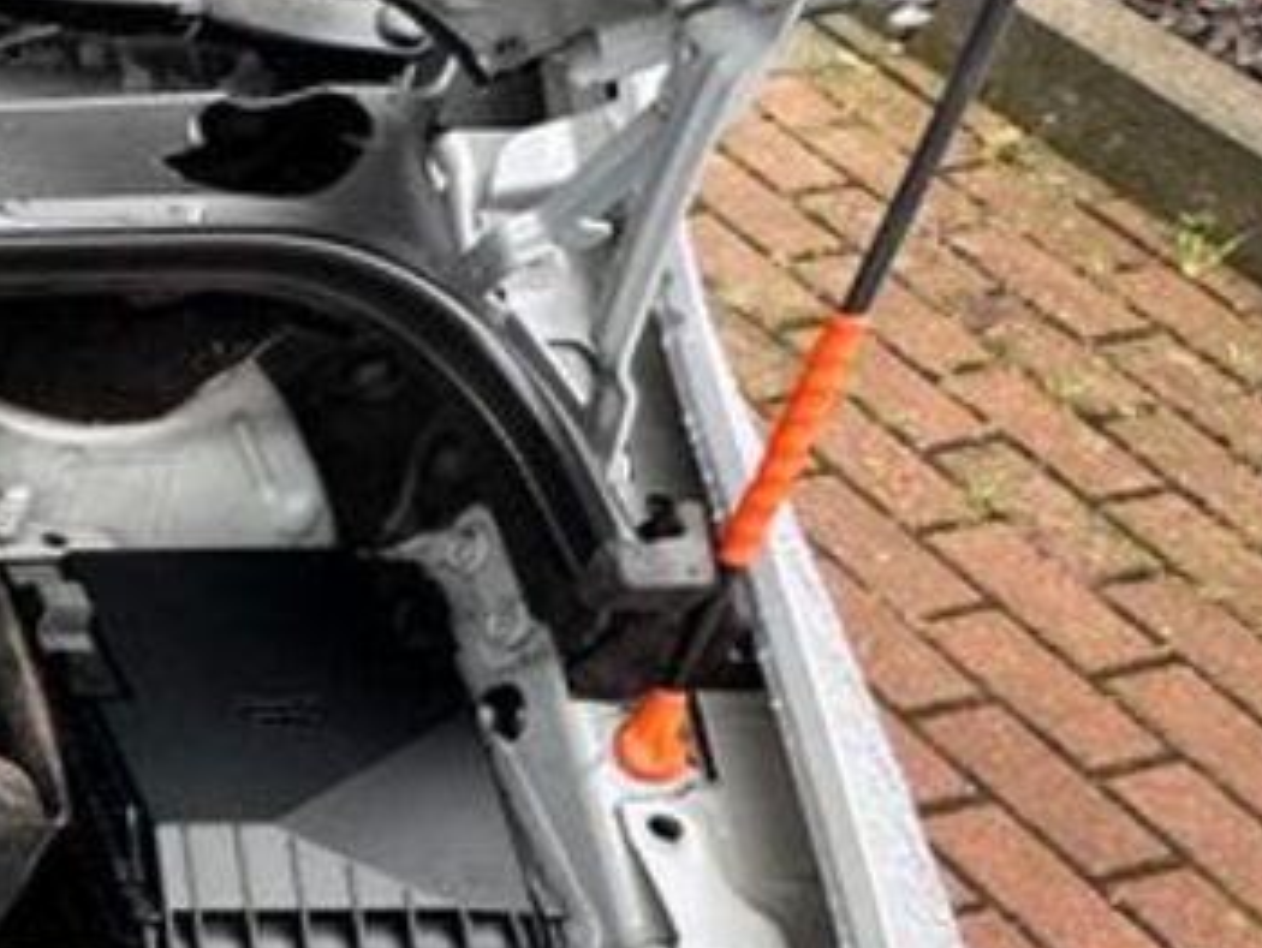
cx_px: -1258
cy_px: 1016
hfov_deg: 18.9
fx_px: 2335
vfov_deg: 21.9
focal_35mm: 64
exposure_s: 1/99
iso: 64
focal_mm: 2.22
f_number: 2.2
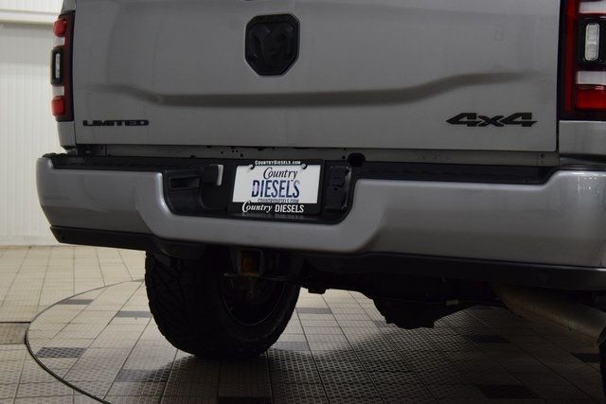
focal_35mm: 52
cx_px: 303
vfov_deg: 25.8
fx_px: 884
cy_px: 202
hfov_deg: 37.8
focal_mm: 35
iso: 1600
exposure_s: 1/60
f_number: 6.3
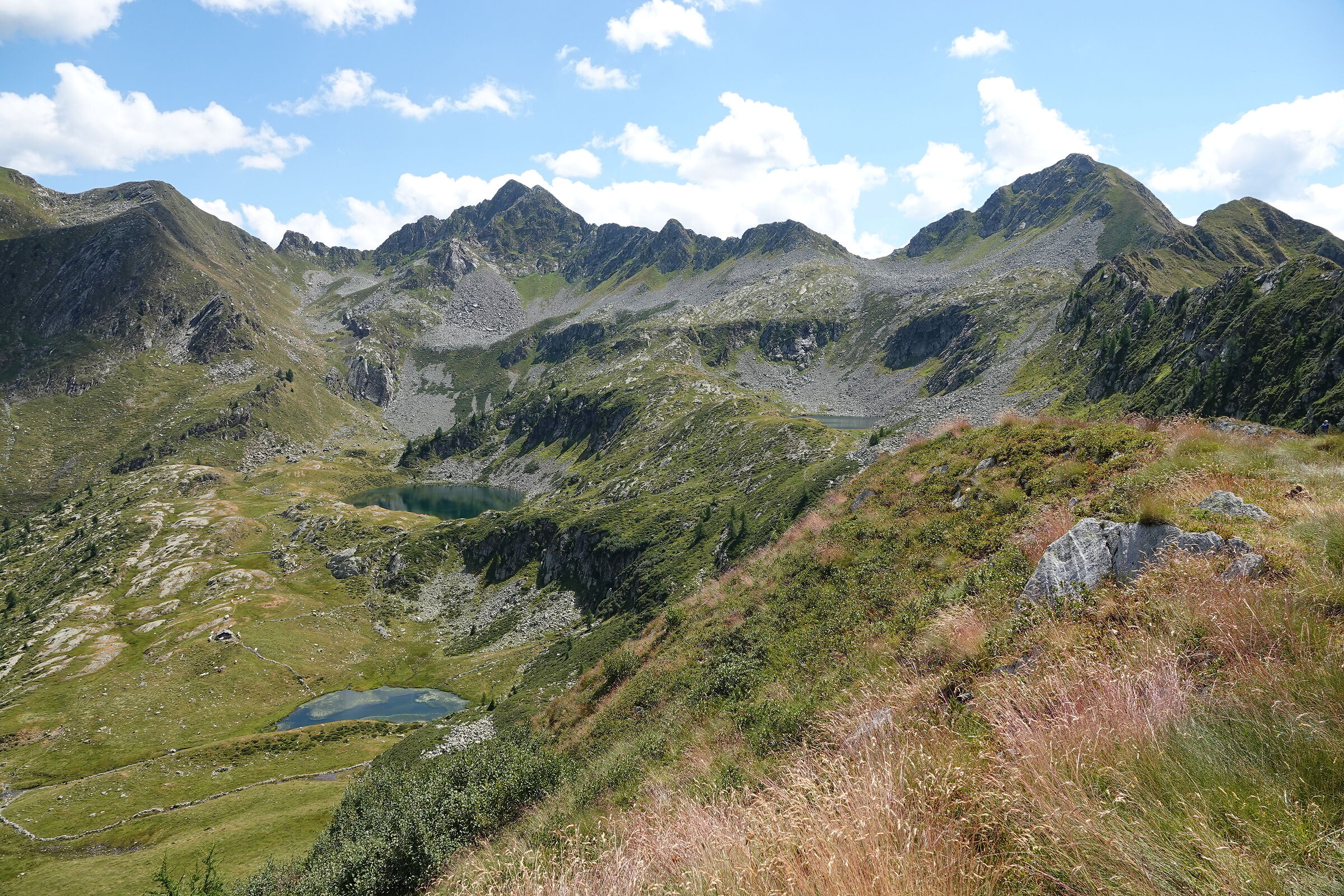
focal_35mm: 24
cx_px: 672
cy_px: 448
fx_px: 896
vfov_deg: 53.1
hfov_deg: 73.7
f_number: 4
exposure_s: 1/640
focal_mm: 8.8
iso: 100
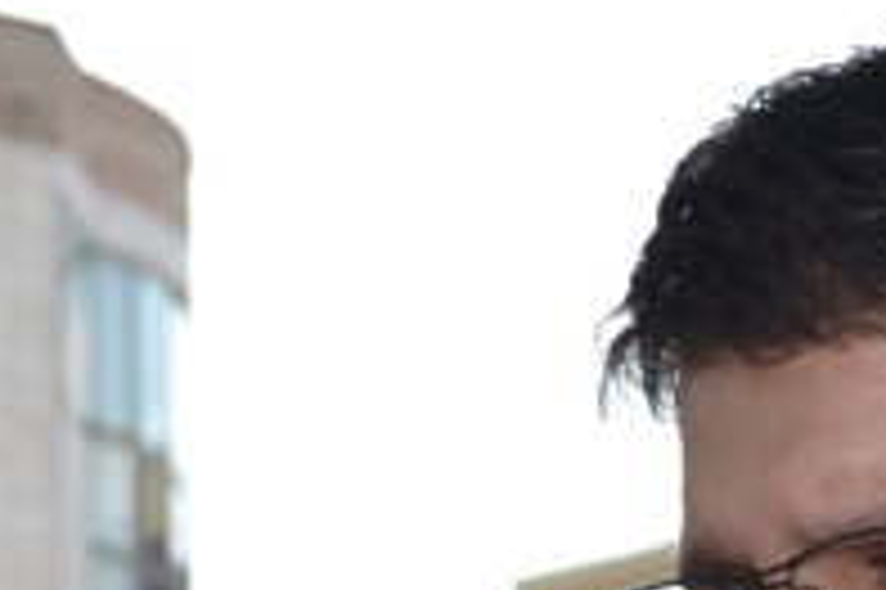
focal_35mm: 205
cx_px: 553
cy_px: 862
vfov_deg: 6.6
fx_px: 5041
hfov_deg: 10.0
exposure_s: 1/200
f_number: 5.6
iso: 100
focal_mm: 42
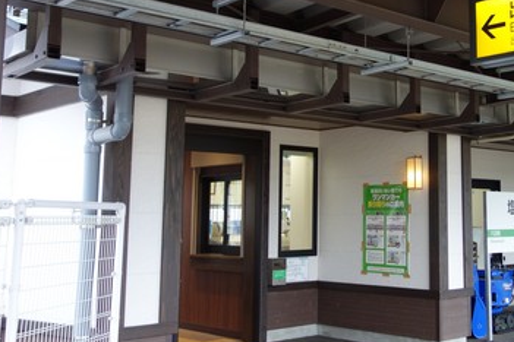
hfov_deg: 38.0
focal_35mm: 51
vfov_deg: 26.3
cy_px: 109
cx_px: 376
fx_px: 728
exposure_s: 1/60
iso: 125
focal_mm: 10.4
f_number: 1.8
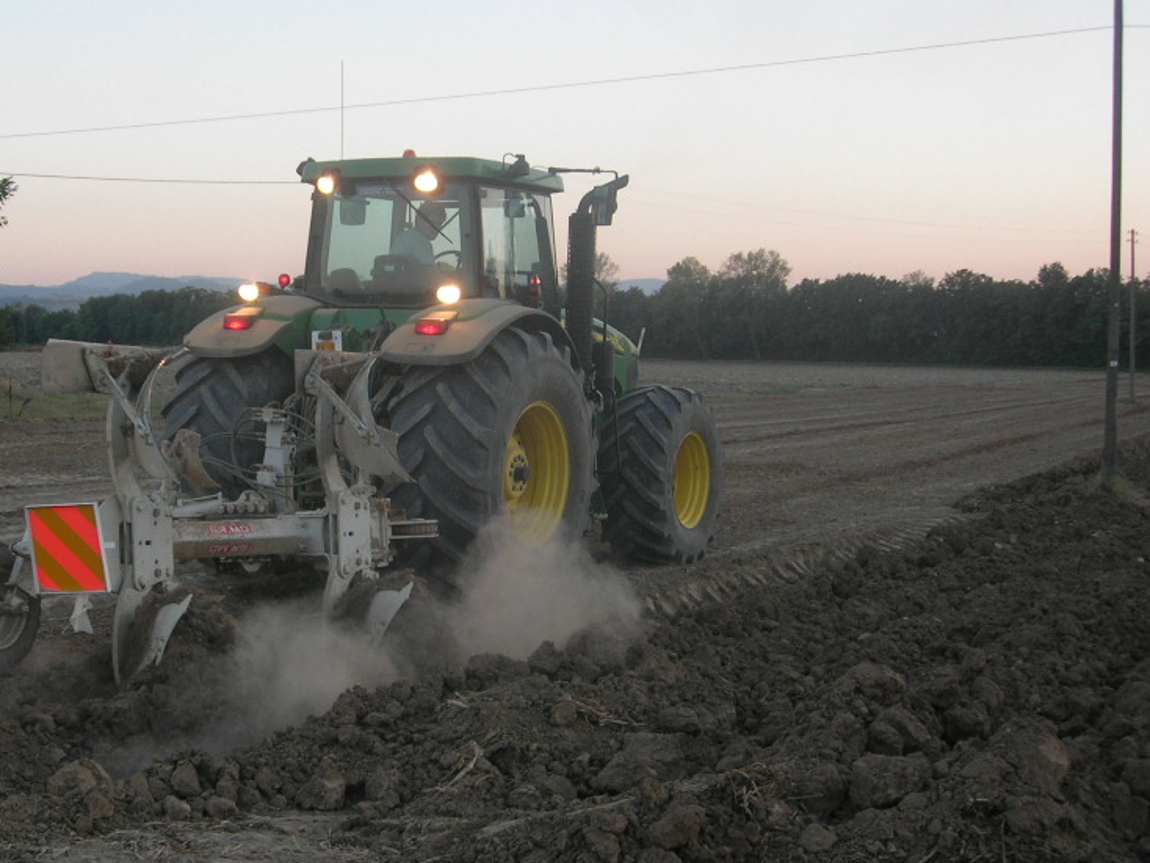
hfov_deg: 35.8
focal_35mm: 53
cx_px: 395
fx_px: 1761
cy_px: 399
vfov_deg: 27.5
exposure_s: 1/92.6
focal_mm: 7.8
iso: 64
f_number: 2.8
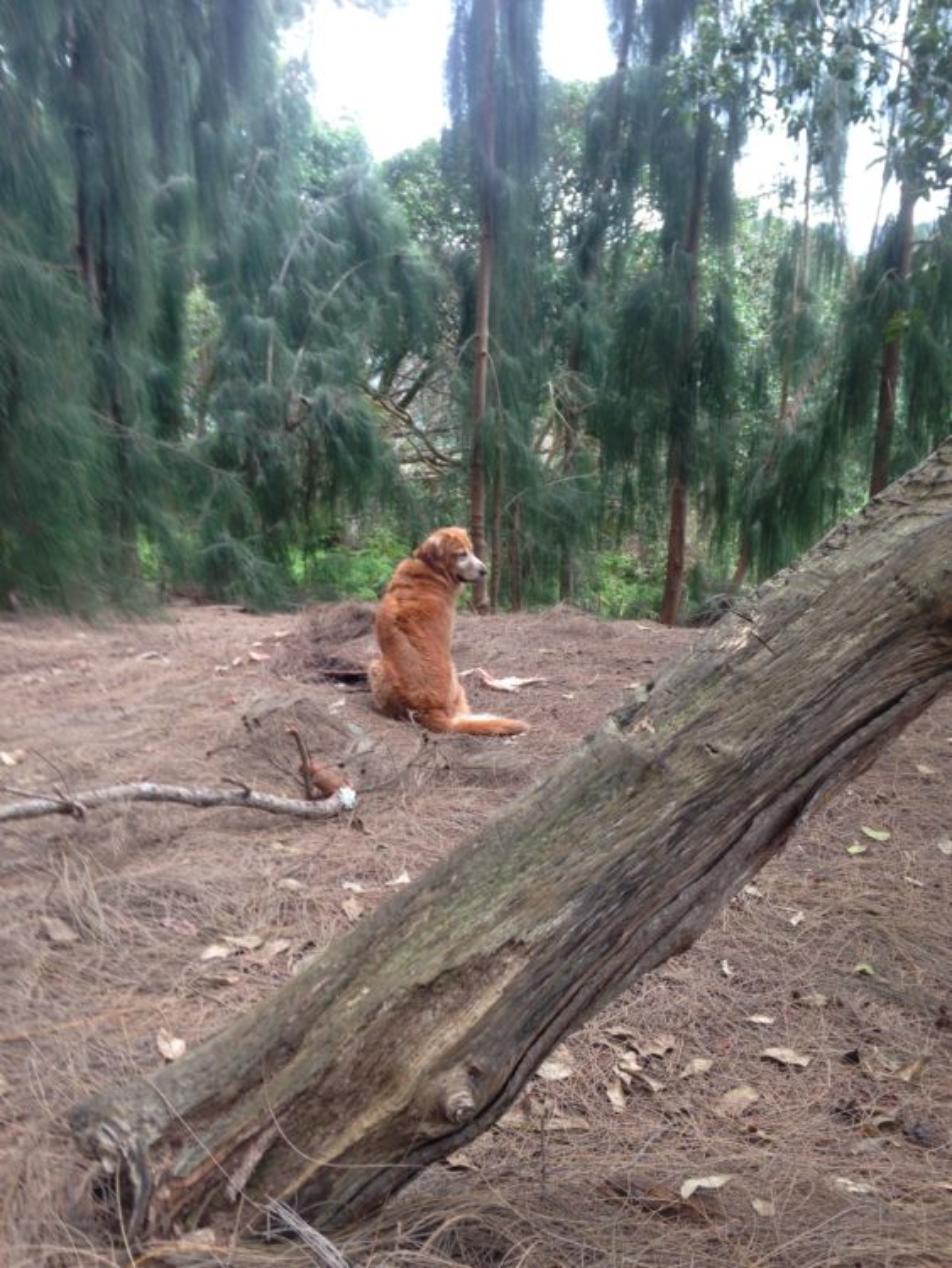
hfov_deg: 43.0
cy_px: 634
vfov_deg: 55.3
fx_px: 1209
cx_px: 476
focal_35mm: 33
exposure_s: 1/60
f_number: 2.4
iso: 50
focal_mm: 4.12
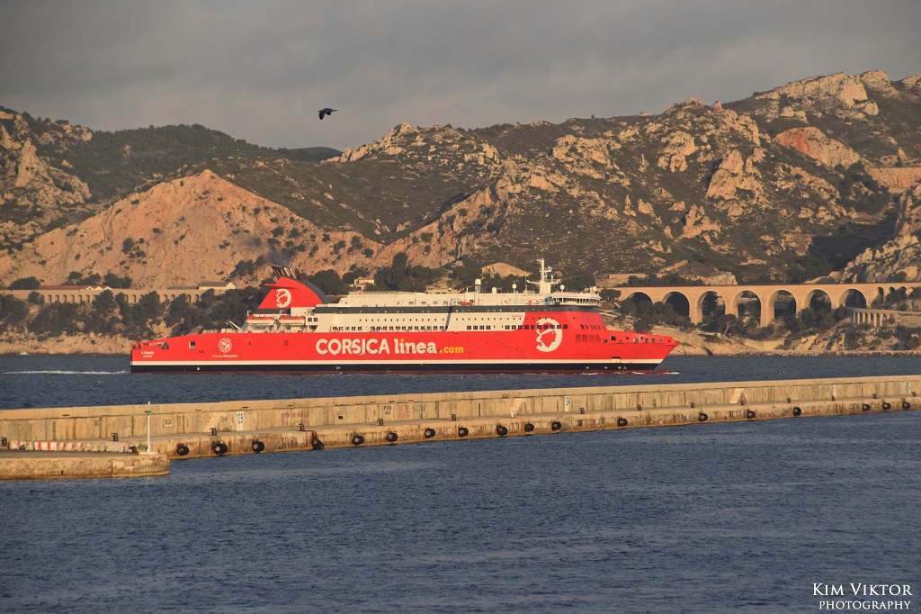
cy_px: 307
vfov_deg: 10.7
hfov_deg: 16.1
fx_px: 3261
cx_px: 460
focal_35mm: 128
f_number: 9
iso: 200
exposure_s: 1/320
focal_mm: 85
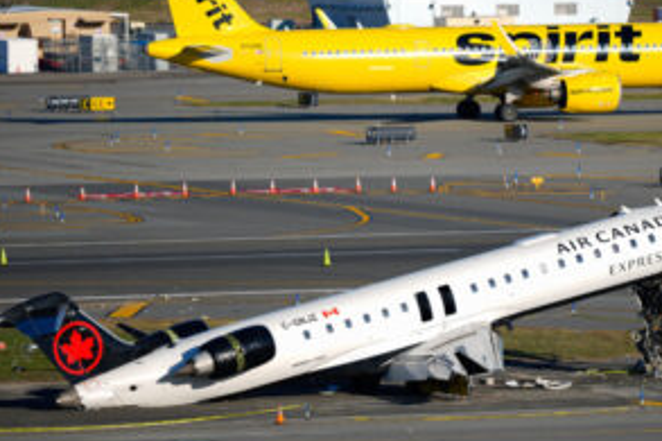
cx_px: 450
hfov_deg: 3.6
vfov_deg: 2.4
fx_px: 10530
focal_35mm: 573
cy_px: 158
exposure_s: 1/5000
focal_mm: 400
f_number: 2.8
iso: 200
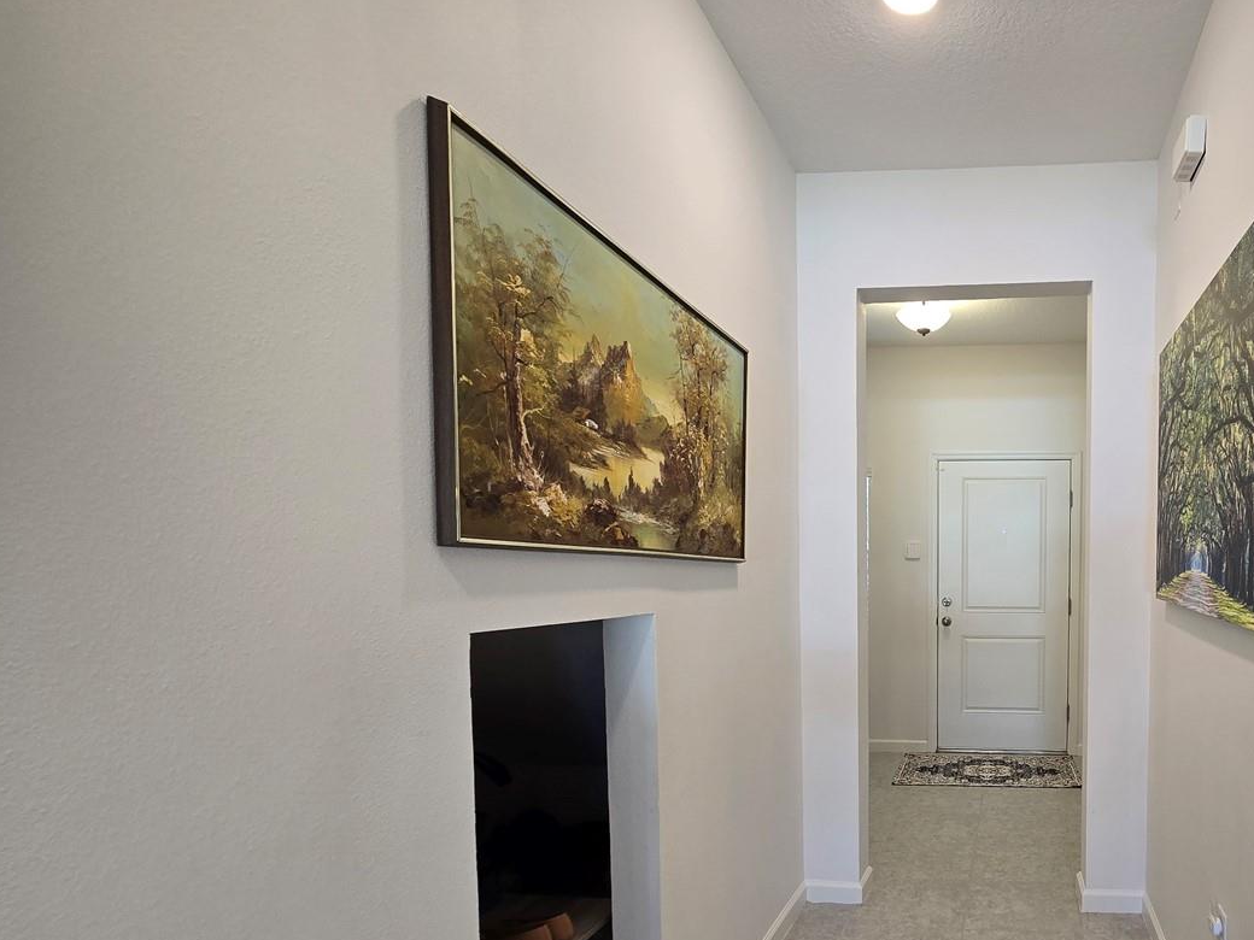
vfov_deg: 64.8
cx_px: 949
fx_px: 725
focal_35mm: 20
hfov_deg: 75.5
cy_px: 601
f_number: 2.2
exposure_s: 1/60
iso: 100
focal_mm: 2.2
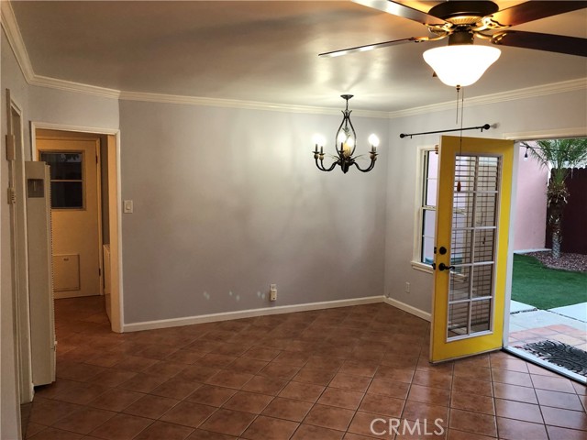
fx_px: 475
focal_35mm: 28
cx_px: 294
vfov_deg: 49.7
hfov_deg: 63.4
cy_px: 220
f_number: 1.8
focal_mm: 3.99
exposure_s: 1/20
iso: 40
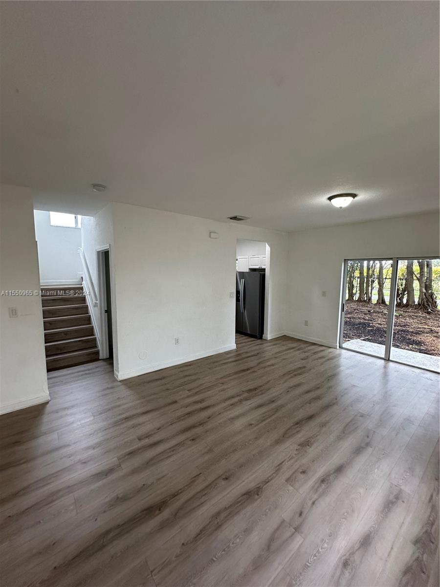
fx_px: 237
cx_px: 220
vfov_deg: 102.1
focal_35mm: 14
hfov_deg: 85.7
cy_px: 294
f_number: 2.2
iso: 200
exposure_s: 1/120
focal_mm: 2.22
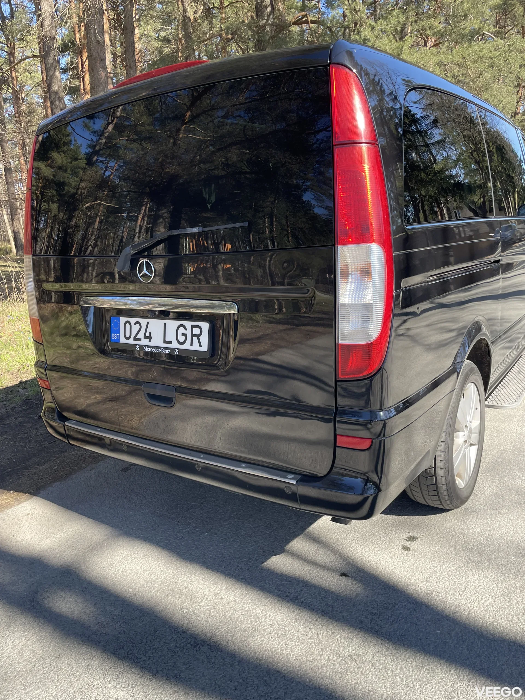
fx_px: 526
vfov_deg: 67.3
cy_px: 350
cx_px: 262
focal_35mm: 26
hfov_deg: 53.1
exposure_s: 1/407
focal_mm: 4.2
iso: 32
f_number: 1.6
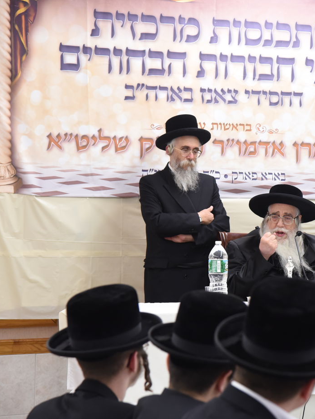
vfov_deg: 13.9
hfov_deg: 10.4
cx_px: 274
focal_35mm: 142
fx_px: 1723
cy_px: 210
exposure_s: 1/200
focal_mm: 98
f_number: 5.6
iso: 2500
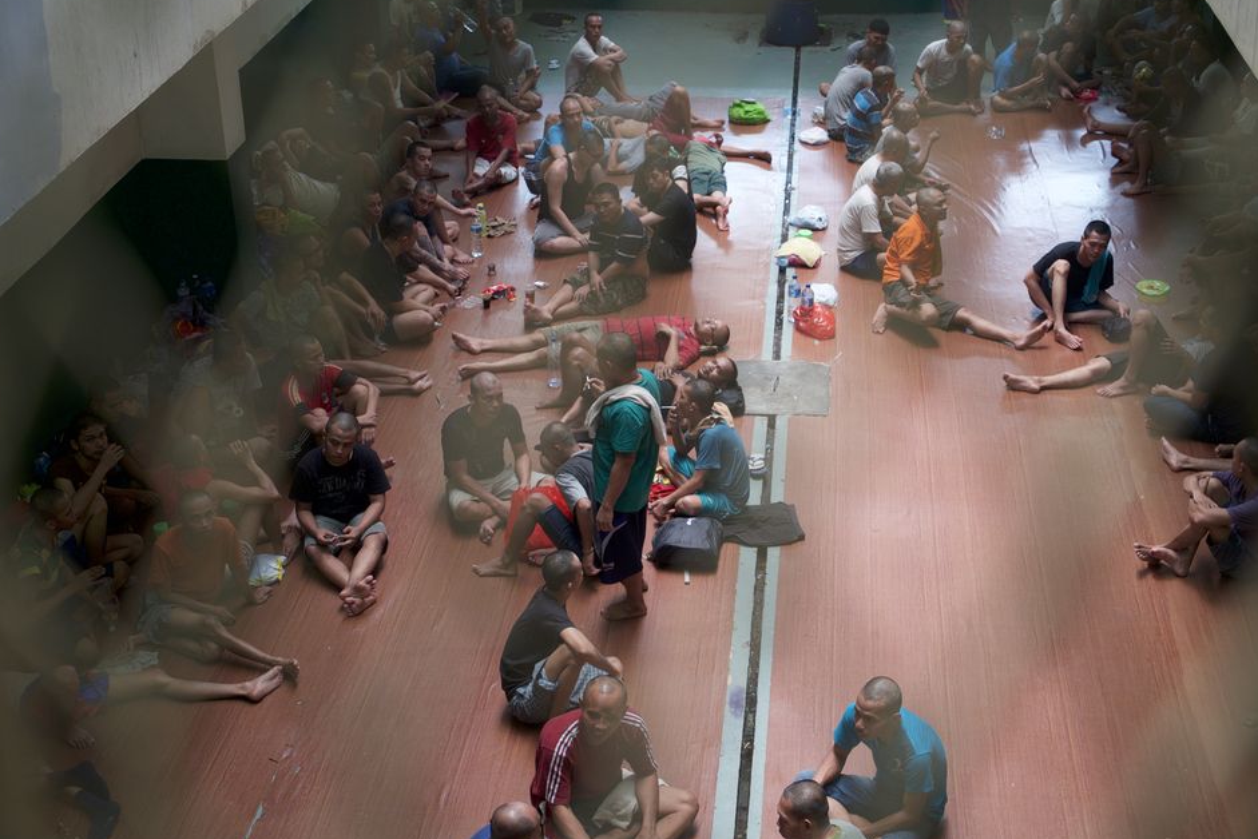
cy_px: 404
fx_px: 1783
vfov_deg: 26.5
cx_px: 647
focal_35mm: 51
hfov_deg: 38.9
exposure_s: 1/60
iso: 800
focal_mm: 48
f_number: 4
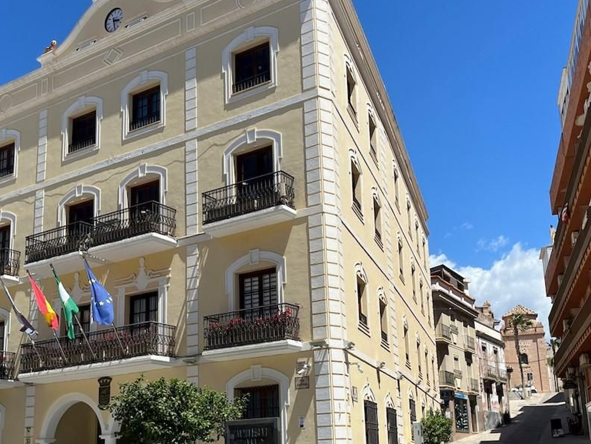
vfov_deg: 33.4
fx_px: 734
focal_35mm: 43
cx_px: 269
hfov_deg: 43.8
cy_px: 286
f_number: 1.6
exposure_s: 1/4854
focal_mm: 5.1
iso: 50
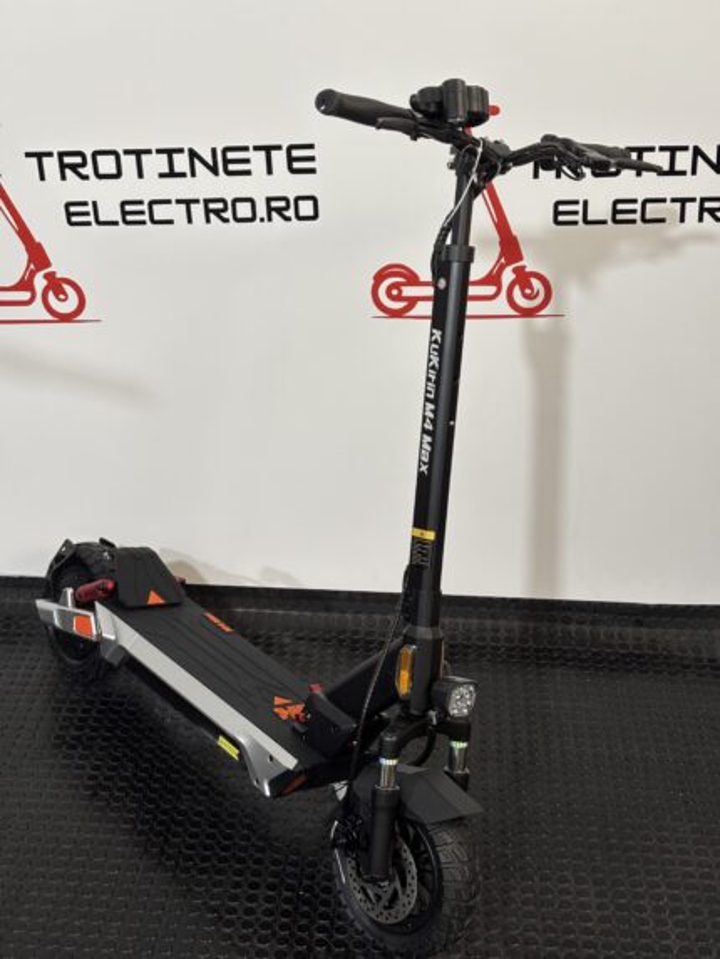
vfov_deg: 36.8
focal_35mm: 52
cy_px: 480
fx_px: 1442
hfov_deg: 28.0
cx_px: 360
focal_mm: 5.96
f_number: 1.6
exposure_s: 1/33
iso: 160
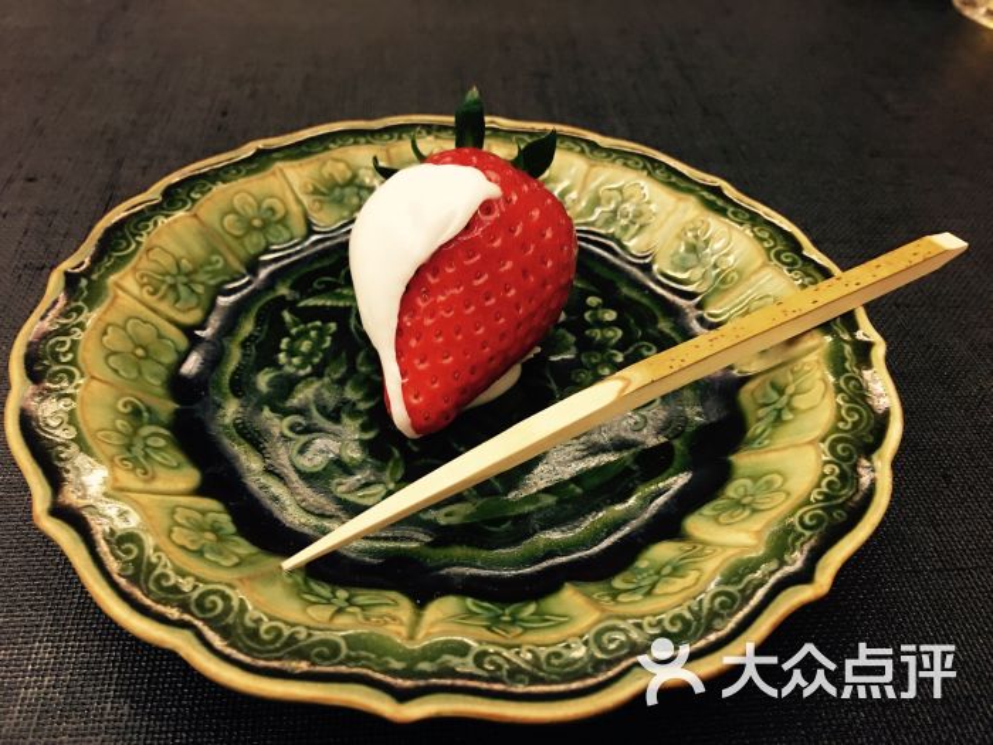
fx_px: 832
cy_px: 372
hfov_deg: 61.7
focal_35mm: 29
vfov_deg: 48.2
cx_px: 496
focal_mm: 4.15
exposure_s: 1/10
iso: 100
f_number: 2.2
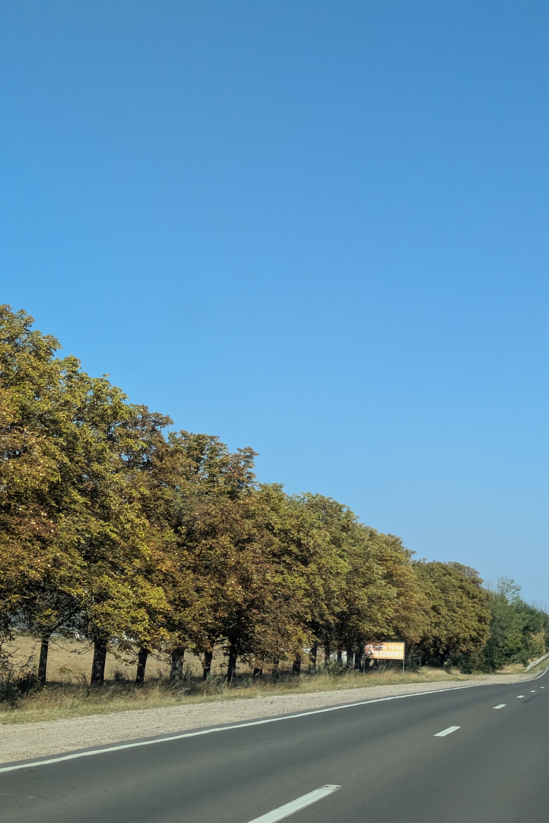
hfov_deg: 19.0
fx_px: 1624
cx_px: 441
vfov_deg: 28.5
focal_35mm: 71
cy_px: 413
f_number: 1.89
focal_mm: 5.43
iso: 51
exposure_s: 1/1580
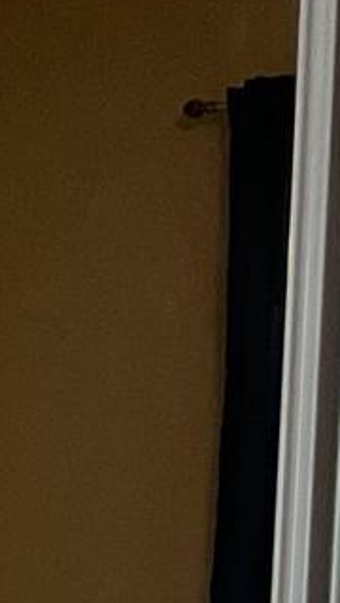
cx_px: -718
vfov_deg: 8.6
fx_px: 3646
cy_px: 1425
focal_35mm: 228
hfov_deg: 5.0
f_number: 1.8
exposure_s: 1/60
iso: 80
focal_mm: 3
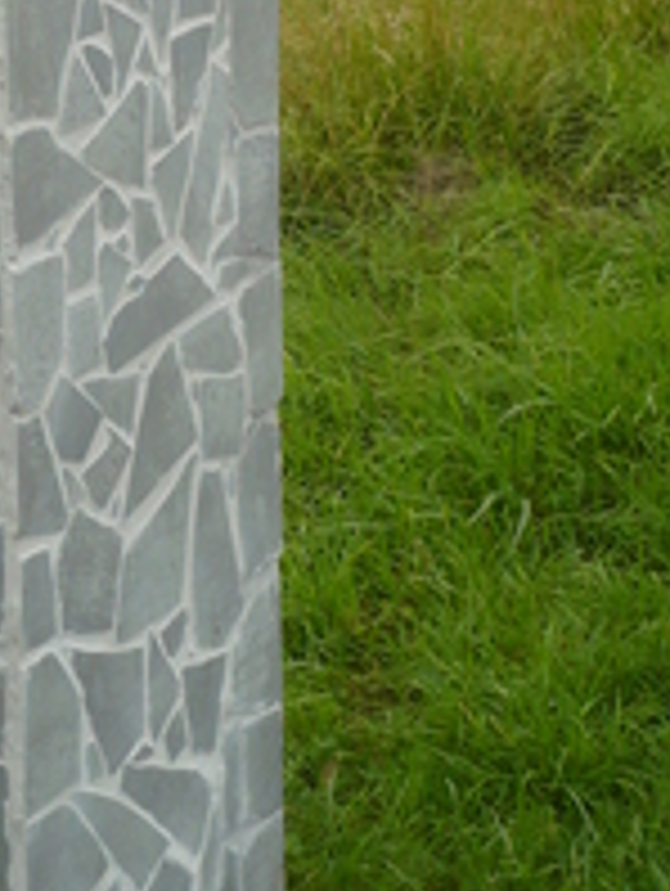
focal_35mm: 106
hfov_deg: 13.9
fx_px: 2730
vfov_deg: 17.9
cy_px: -94
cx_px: 153
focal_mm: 5.8
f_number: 2.8
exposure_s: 1/250
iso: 100
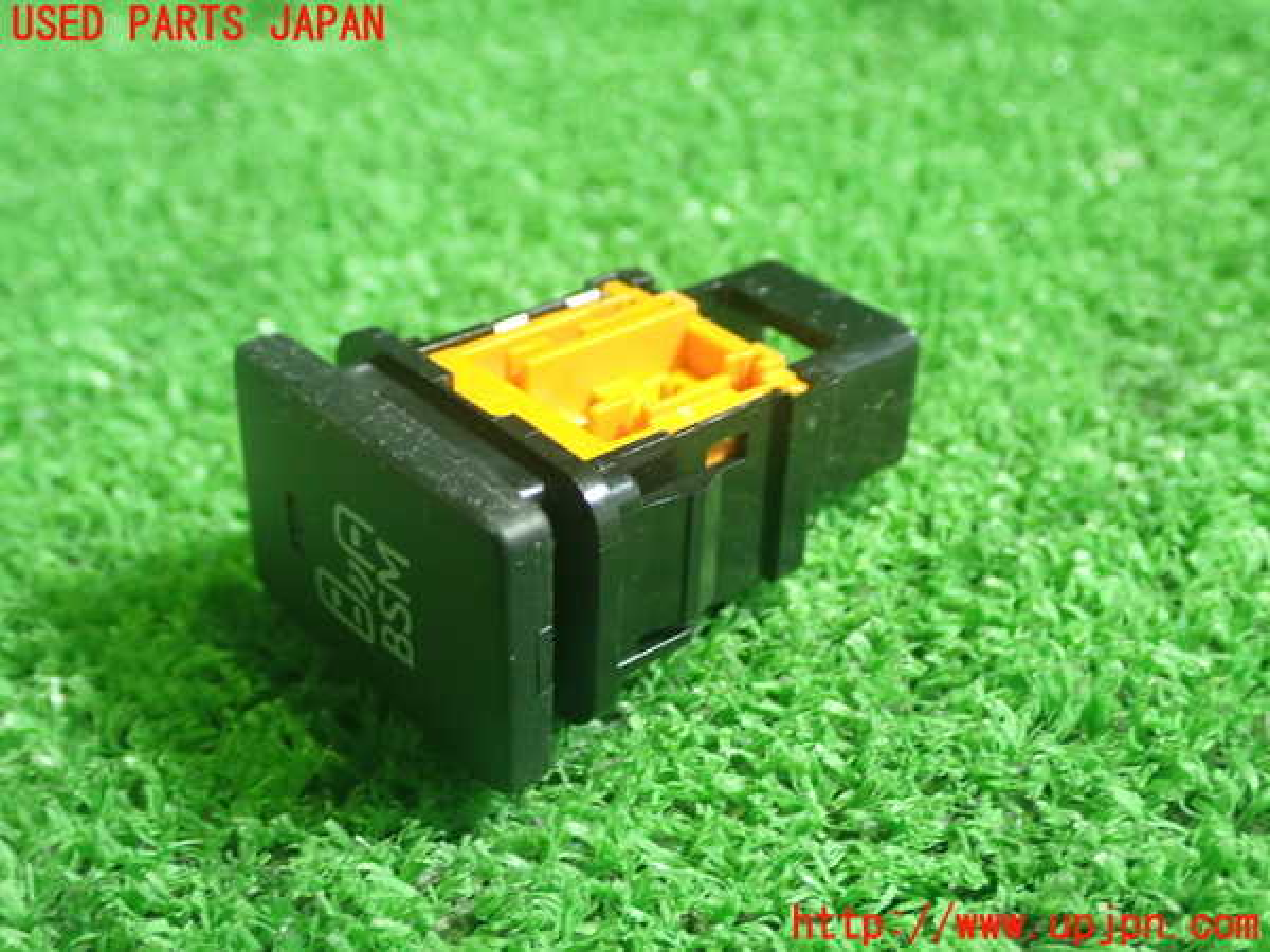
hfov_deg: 40.4
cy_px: 476
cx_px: 635
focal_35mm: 47
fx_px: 1724
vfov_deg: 30.9
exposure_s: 1/30
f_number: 3.1
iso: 800
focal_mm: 8.4
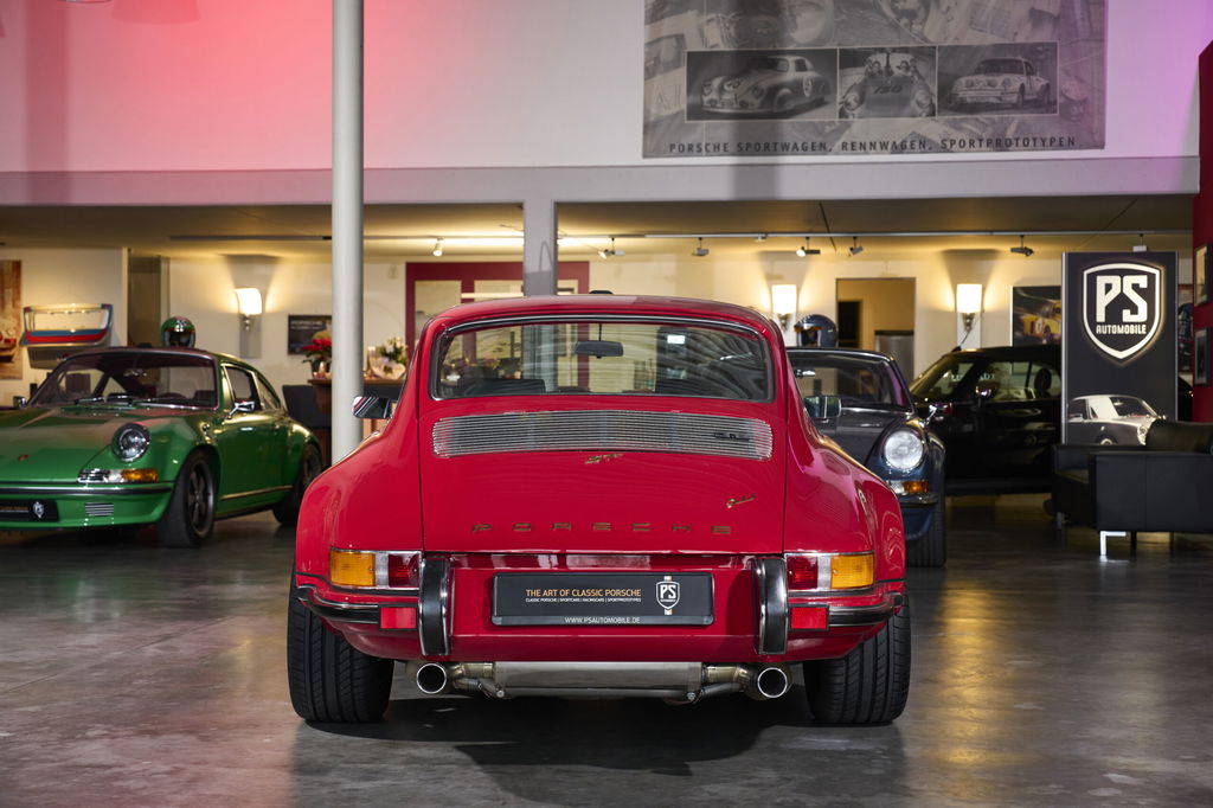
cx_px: 606
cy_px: 404
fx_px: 1819
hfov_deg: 36.9
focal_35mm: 54
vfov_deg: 25.0
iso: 1000
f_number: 5.6
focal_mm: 54
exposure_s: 1/8
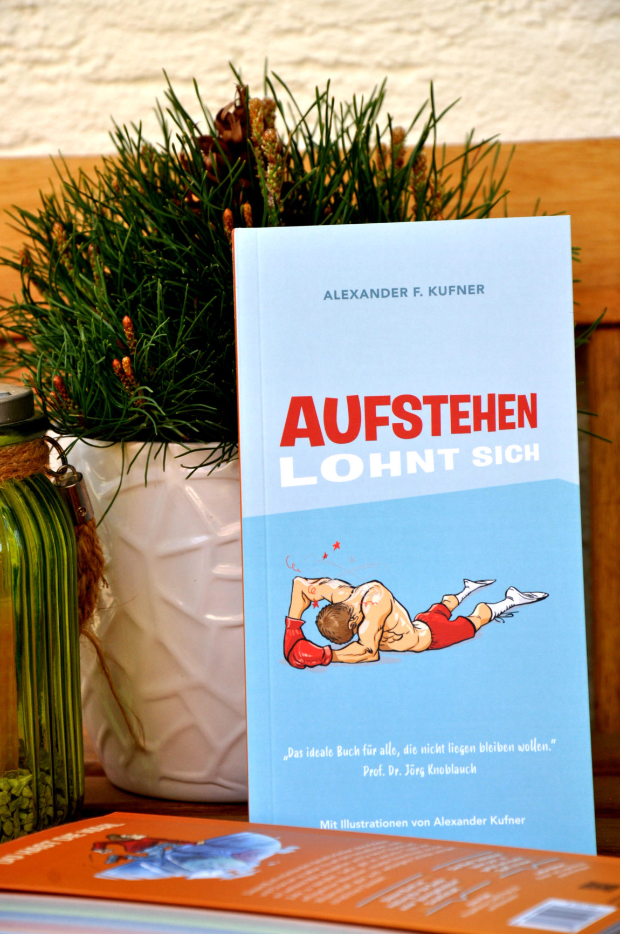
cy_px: 467
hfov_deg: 8.7
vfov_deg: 13.1
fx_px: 4080
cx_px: 310
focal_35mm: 158
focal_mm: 105
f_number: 8
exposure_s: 1/125
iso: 400
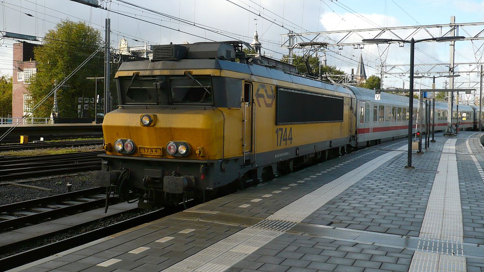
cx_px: 245
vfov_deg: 30.4
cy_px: 118
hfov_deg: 51.6
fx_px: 501
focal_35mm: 39
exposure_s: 1/640
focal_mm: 5.8
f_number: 2.8
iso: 100
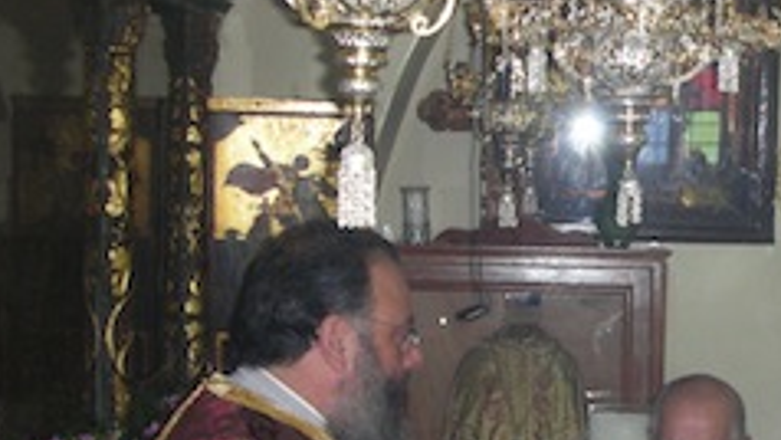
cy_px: 366
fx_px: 1657
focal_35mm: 80
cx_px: 748
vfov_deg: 15.0
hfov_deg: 25.4
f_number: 3
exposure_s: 1/60.1
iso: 164
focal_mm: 5.8
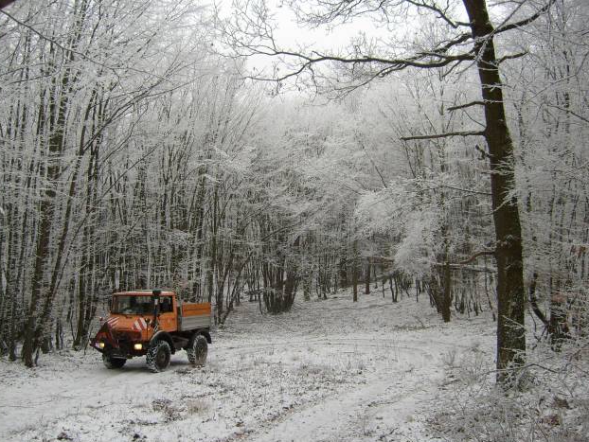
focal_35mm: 36
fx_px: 613
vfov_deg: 39.7
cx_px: 294
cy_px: 226
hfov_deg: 51.3
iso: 80
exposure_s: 1/125
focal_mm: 5.8
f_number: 2.8
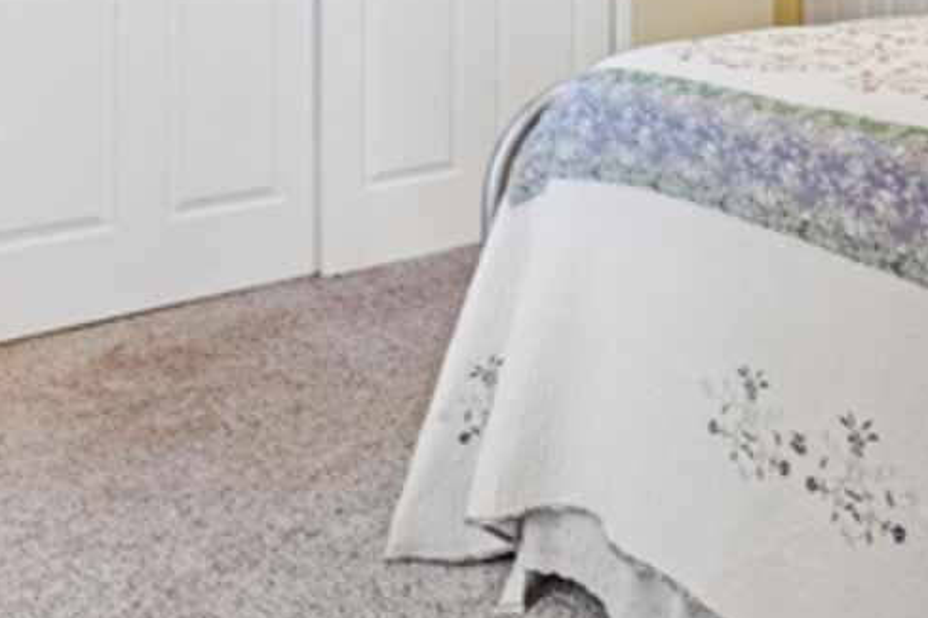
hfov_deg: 42.9
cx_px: 753
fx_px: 1116
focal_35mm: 43
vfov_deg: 28.1
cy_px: -68
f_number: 9
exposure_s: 1/50
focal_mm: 11
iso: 200
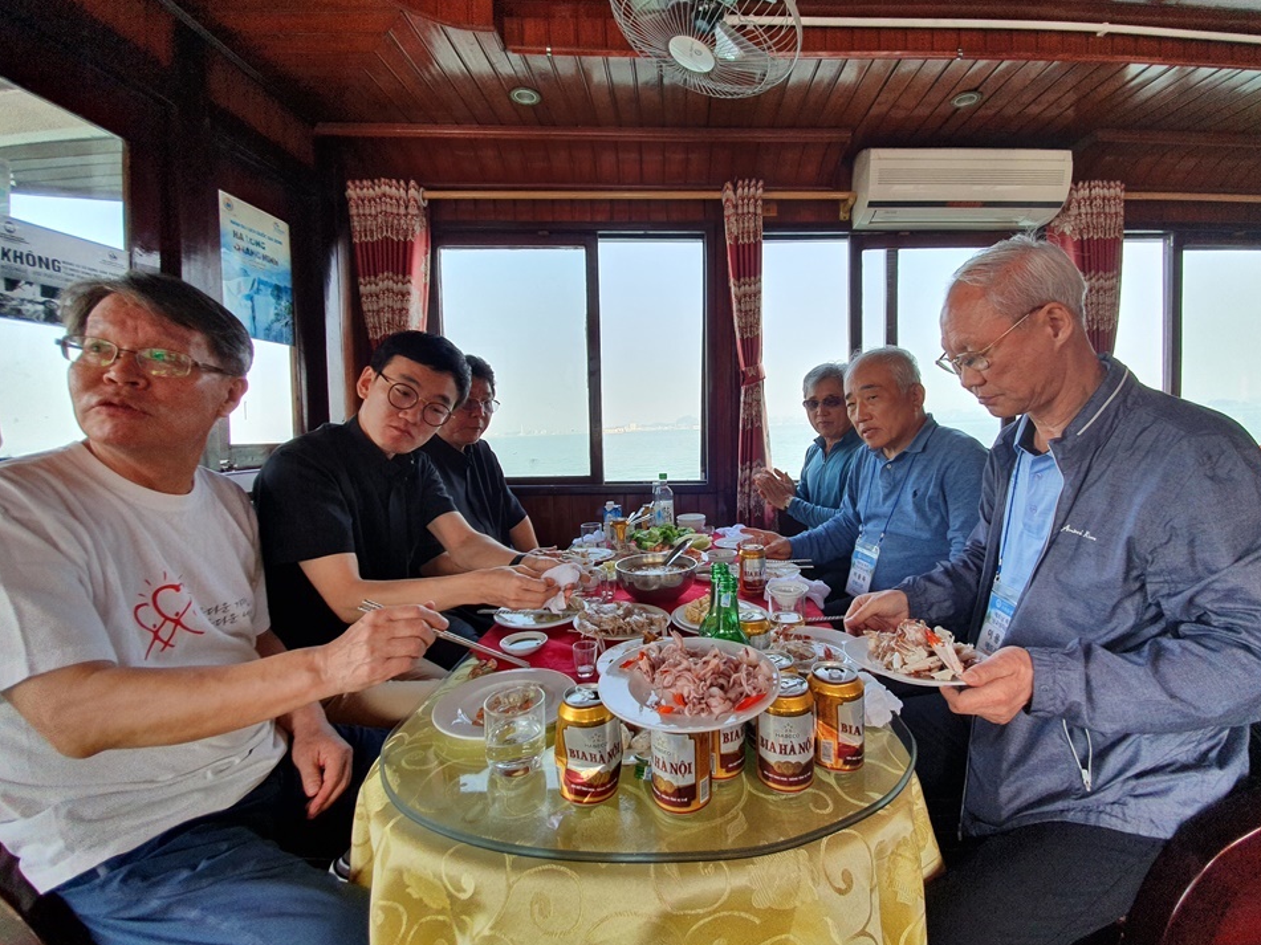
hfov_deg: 101.9
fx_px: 510
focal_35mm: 14
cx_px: 676
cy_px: 456
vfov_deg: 85.6
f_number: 2.2
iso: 50
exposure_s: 1/268
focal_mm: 1.8
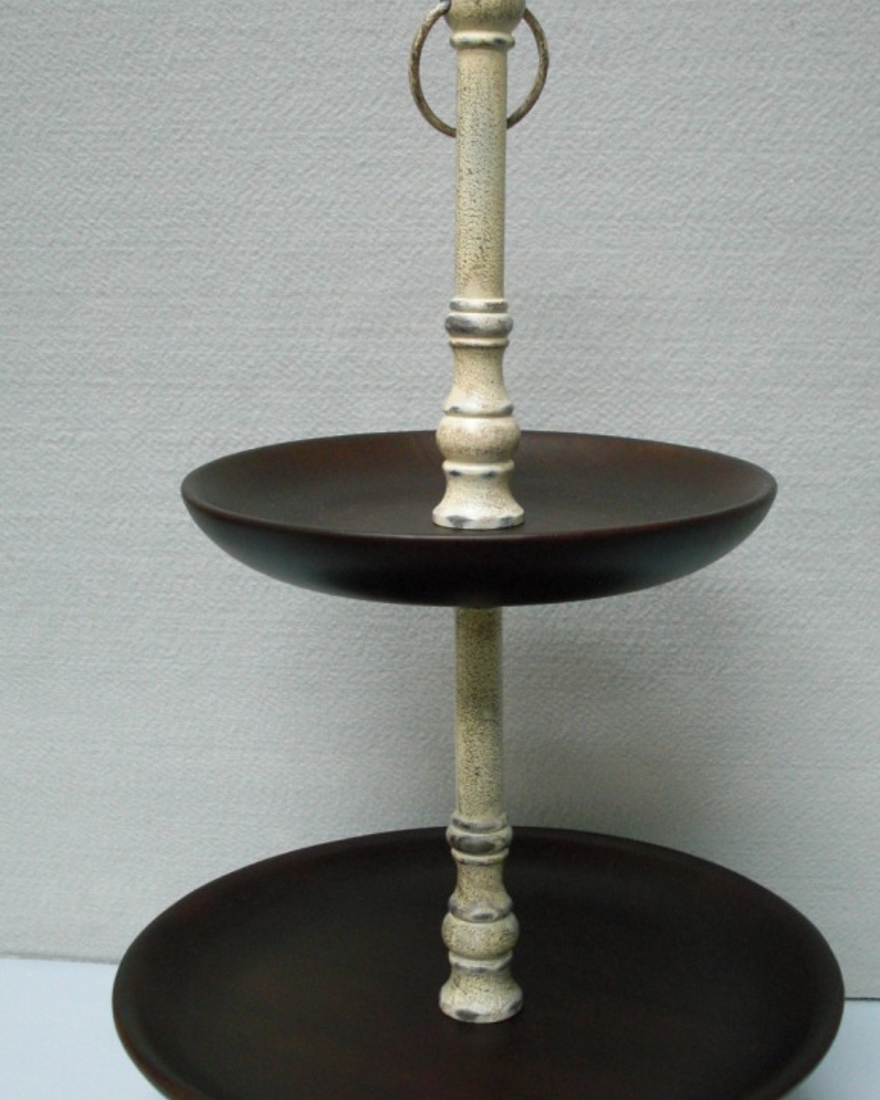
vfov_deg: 37.3
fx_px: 1628
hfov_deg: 30.2
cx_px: 501
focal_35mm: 50
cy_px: 607
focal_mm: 6.3
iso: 200
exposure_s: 1/20
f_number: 2.8
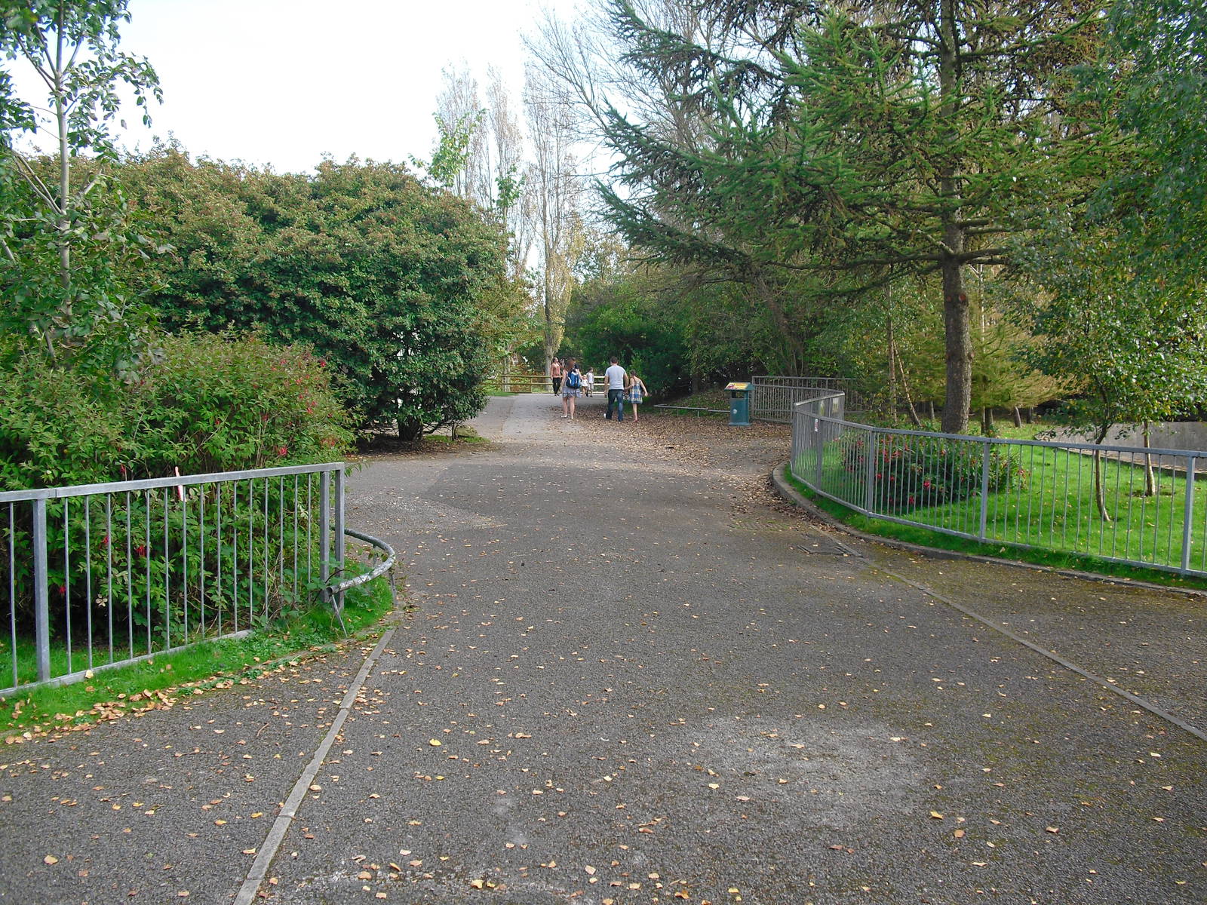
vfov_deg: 39.7
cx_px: 604
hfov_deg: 51.4
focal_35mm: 36
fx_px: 1255
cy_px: 452
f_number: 3.1
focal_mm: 6.3
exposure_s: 1/320
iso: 100
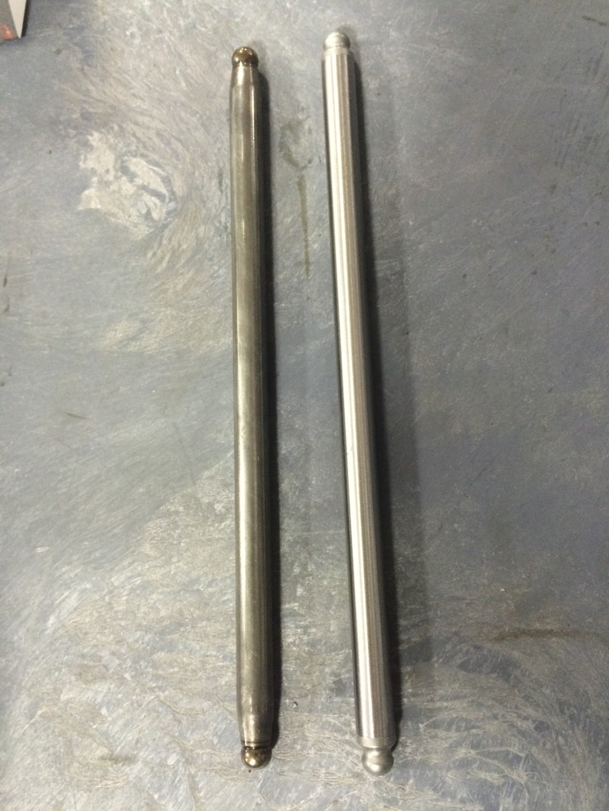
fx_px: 680
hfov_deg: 48.2
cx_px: 304
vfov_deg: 61.7
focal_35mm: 29
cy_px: 406
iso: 250
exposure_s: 1/24
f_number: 2.2
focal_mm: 4.15
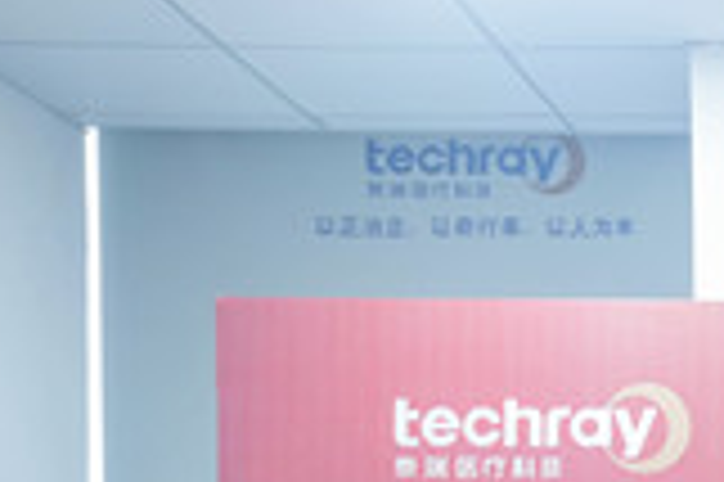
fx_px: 2772
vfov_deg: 9.5
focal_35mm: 138
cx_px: 1133
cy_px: 820
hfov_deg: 13.8
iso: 1600
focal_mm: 37
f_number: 3.5
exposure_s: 1/125
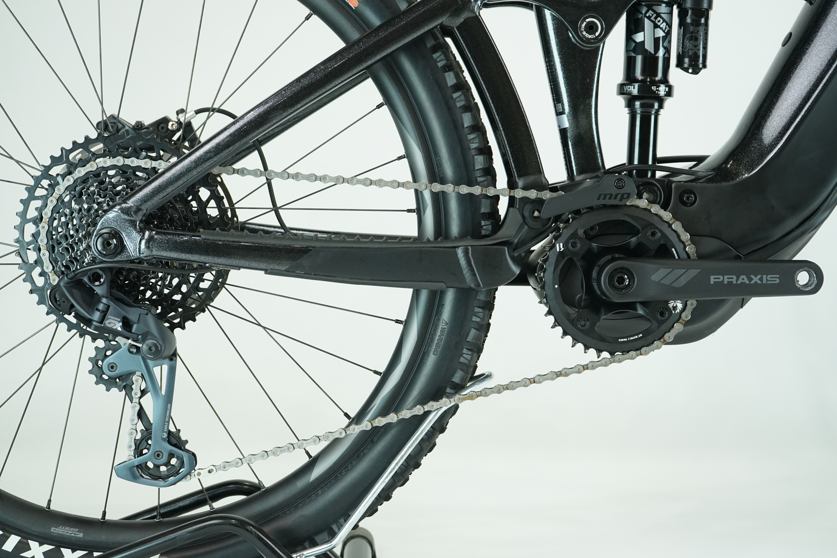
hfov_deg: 36.2
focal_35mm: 55
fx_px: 1279
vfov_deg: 24.6
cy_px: 279
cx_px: 418
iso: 1600
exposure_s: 1/200
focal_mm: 55
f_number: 5.6
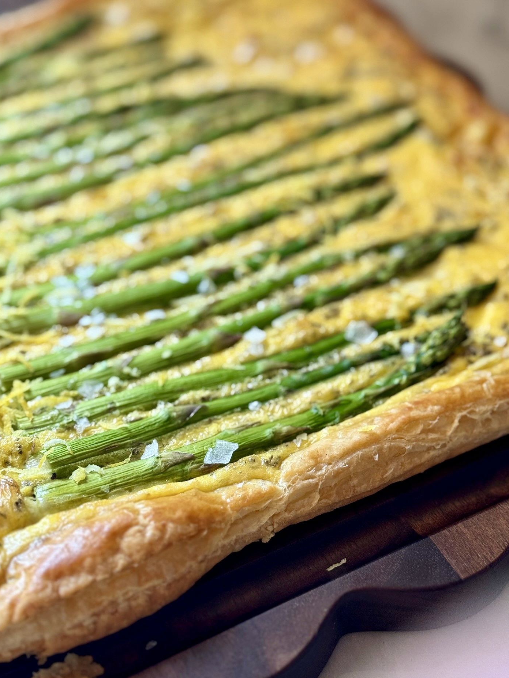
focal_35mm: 53
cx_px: 266
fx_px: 1039
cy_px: 322
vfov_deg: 36.2
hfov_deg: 27.5
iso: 100
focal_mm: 6.76
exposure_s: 1/60
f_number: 1.78
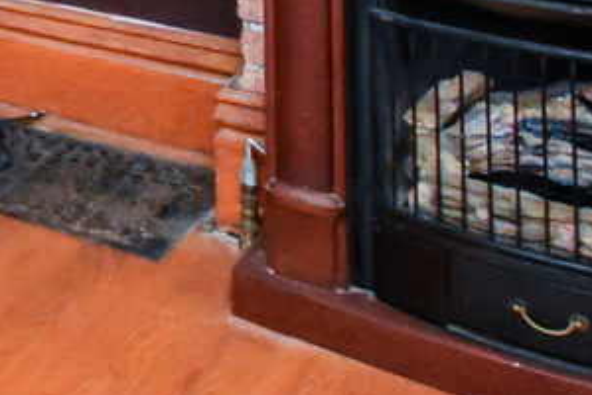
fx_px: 1332
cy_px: -312
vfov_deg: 14.8
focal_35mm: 81
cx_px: -772
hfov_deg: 15.6
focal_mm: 10
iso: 5600
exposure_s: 1/60
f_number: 4
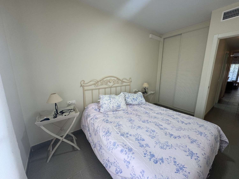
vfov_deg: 85.7
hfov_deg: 102.1
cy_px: 90
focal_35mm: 14
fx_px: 97
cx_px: 120
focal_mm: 2.22
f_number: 2.2
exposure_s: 1/99
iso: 64
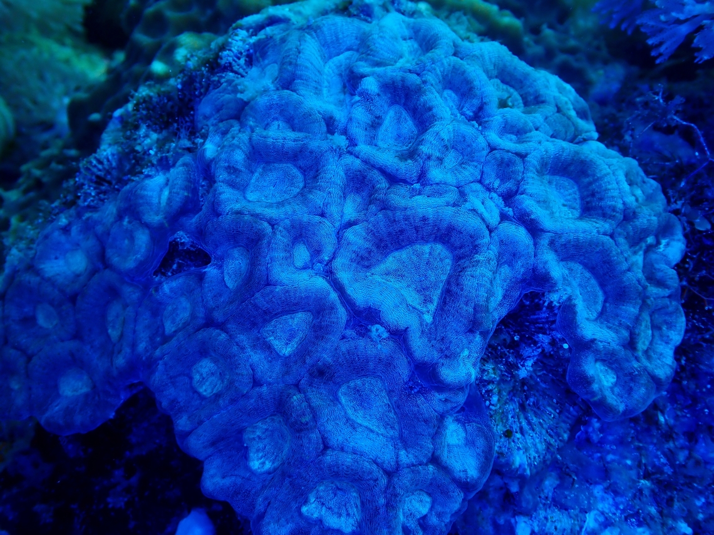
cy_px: 268
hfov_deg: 51.4
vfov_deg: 39.7
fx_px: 743
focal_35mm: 36
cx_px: 357
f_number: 3.5
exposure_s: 1/160
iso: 125
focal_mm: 6.37
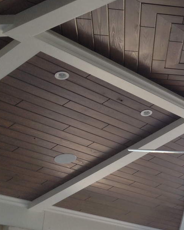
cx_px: 248
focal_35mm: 86
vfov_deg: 22.2
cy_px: 87
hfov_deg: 16.7
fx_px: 585
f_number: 2.4
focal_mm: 4.12
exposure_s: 1/60
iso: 50
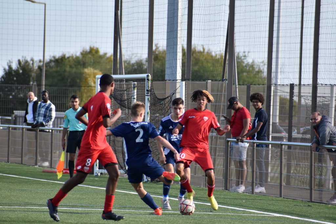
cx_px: 168
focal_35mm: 450
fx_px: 4200
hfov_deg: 4.6
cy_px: 112
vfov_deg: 3.1
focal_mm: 300
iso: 640
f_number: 6.3
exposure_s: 1/1000
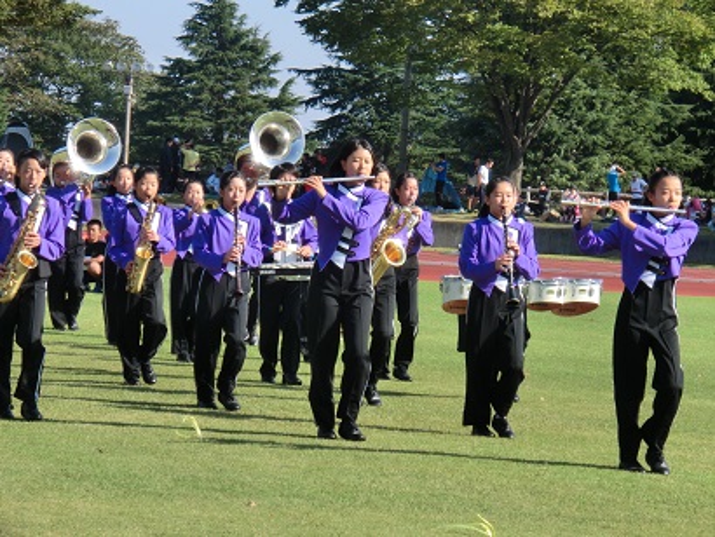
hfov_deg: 10.1
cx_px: 358
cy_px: 268
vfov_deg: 7.6
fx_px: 4051
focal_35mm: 196
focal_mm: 35
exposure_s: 1/320
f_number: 5.9
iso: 100
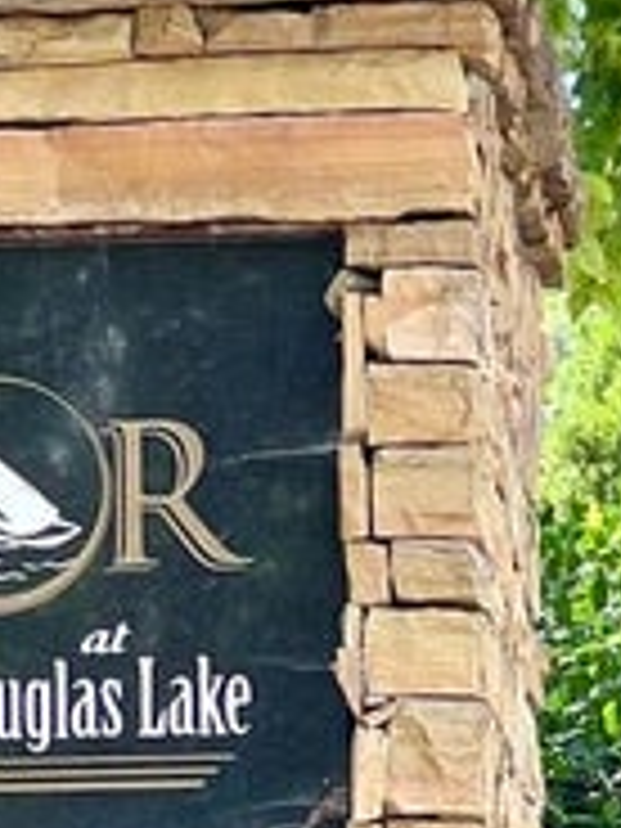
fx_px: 10238
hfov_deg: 3.5
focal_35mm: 428
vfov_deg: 4.6
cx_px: -252
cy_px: 994
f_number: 2.8
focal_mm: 9
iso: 32
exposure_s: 1/132
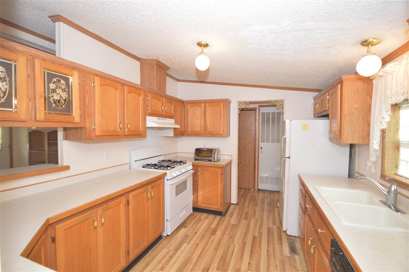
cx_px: 204
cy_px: 136
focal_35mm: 15
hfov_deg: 100.4
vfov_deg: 77.2
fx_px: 170
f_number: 4
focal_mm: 10
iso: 450
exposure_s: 1/60
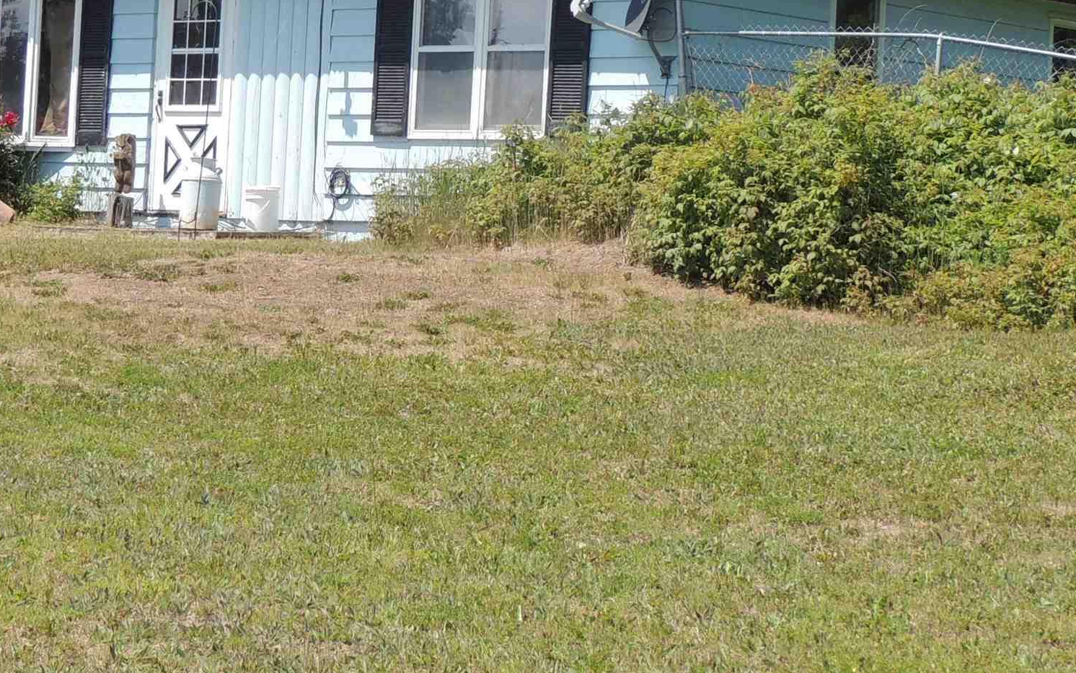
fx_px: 3519
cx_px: 327
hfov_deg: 17.3
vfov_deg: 10.9
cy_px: 113
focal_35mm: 120
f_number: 3.7
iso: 100
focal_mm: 9.8
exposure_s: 1/640
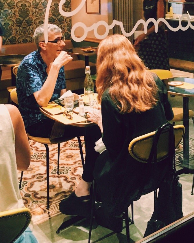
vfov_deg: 33.3
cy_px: 34
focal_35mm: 54
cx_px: 132
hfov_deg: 27.9
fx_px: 388
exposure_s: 1/17
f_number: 2.2
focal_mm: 4.15
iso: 200
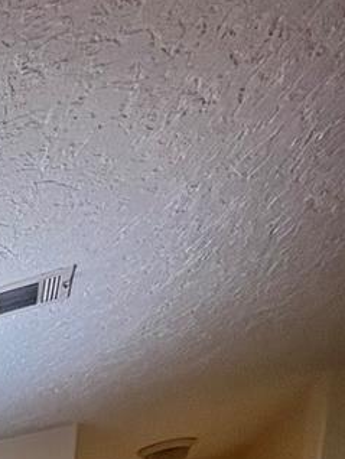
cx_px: -225
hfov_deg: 22.1
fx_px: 650
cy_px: 768
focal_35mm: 49
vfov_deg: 24.3
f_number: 1.8
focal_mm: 1.57
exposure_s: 1/60
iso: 320
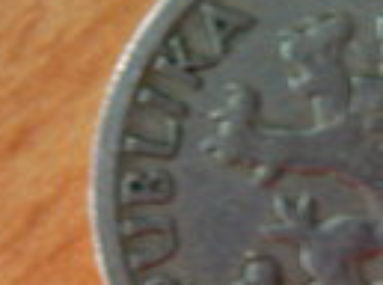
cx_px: 264
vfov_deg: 13.1
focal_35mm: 112
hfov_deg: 17.6
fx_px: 1236
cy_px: 190
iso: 200
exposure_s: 1/8
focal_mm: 6
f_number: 2.8
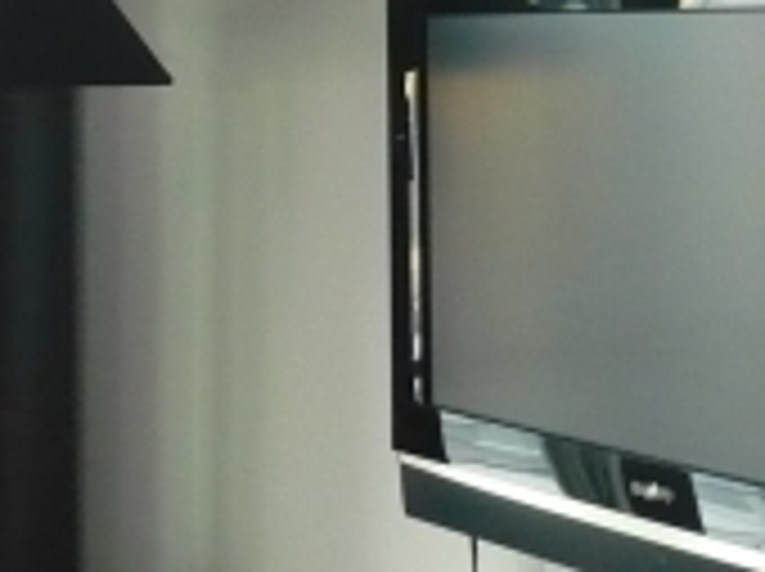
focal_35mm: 103
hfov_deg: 18.6
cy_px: -2
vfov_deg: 14.1
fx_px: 2273
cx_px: -4
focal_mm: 5.8
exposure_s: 1/40
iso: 400
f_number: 2.8
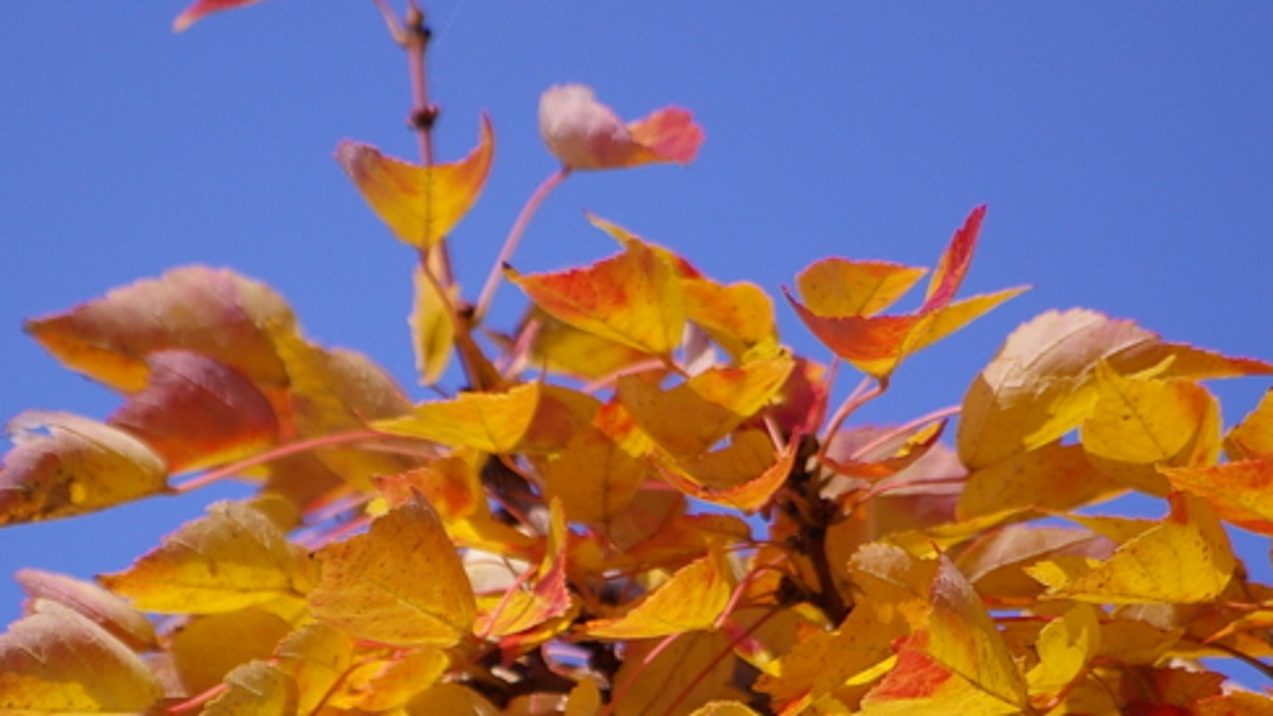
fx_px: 22279
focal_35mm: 660
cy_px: 536
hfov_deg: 3.3
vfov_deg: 1.8
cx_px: 481
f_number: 5.6
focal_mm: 200
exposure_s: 1/500
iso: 200
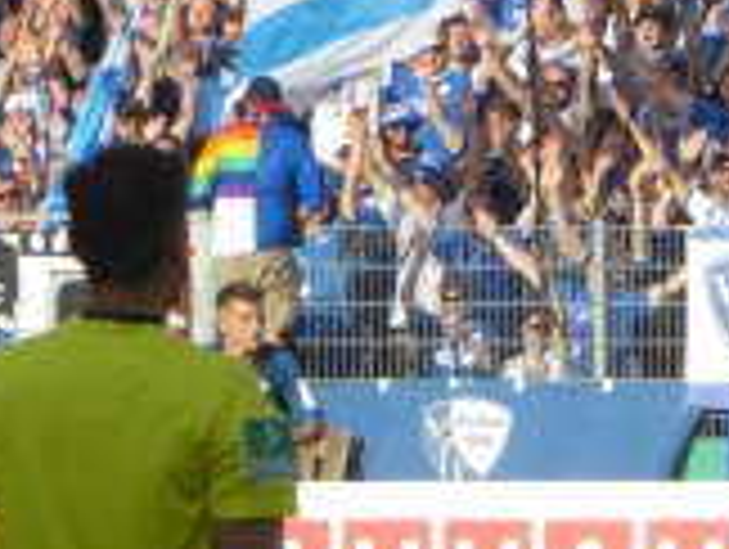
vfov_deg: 1.3
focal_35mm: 1110
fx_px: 23411
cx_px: 333
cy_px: -207
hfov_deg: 1.8
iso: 80
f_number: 6
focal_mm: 71.7
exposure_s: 1/200
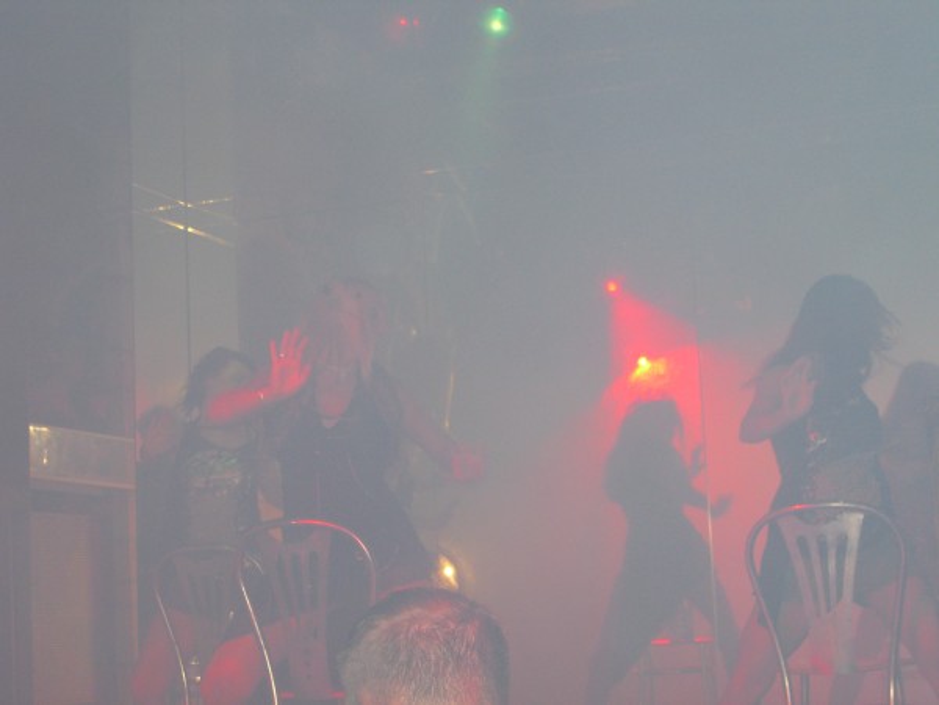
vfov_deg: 21.6
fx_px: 1845
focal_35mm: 68
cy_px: 352
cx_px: 470
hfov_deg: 28.6
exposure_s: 1/60
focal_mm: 14.2
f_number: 4
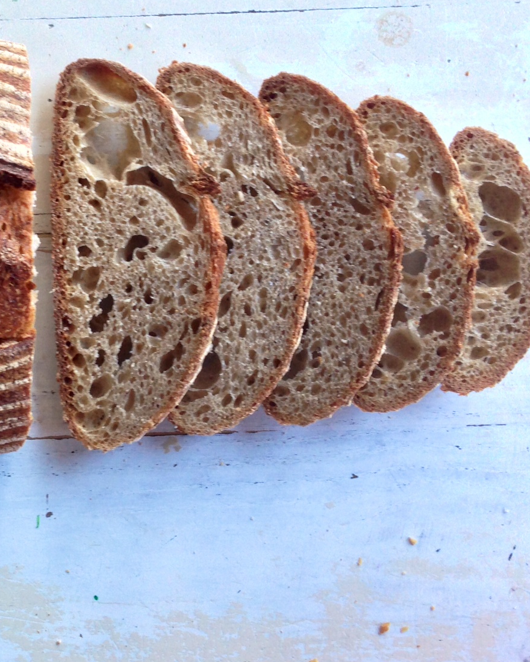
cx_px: 121
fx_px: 1176
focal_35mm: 60
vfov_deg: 31.4
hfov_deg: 25.1
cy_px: 264
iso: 50
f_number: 2.4
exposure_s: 1/24
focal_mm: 4.12
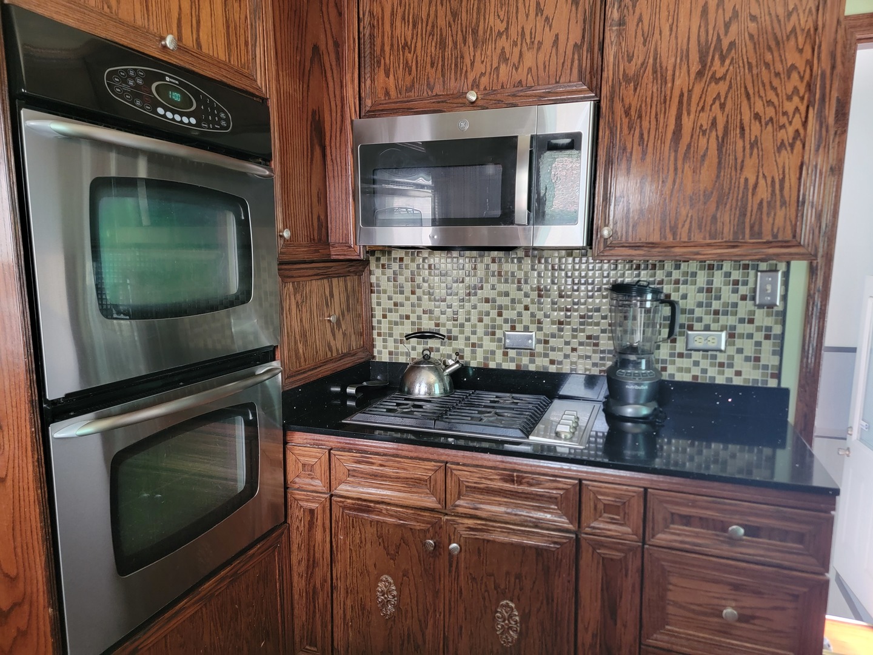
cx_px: 436
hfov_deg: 71.6
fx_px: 605
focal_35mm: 24
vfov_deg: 56.8
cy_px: 328
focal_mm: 6.7
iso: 500
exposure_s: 1/40
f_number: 1.8
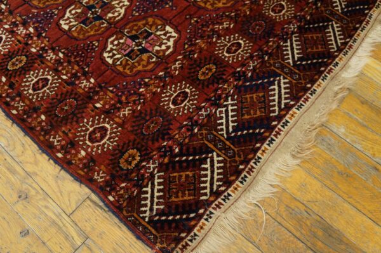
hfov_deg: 62.0
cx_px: 190
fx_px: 317
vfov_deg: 43.5
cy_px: 126
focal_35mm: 30
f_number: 3.5
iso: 3200
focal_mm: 20
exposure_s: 1/160
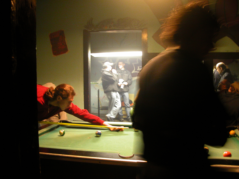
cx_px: 120
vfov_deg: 40.7
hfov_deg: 52.6
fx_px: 242
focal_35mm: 35
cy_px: 90
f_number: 2.8
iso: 304
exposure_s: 1/3.3
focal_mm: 8.9
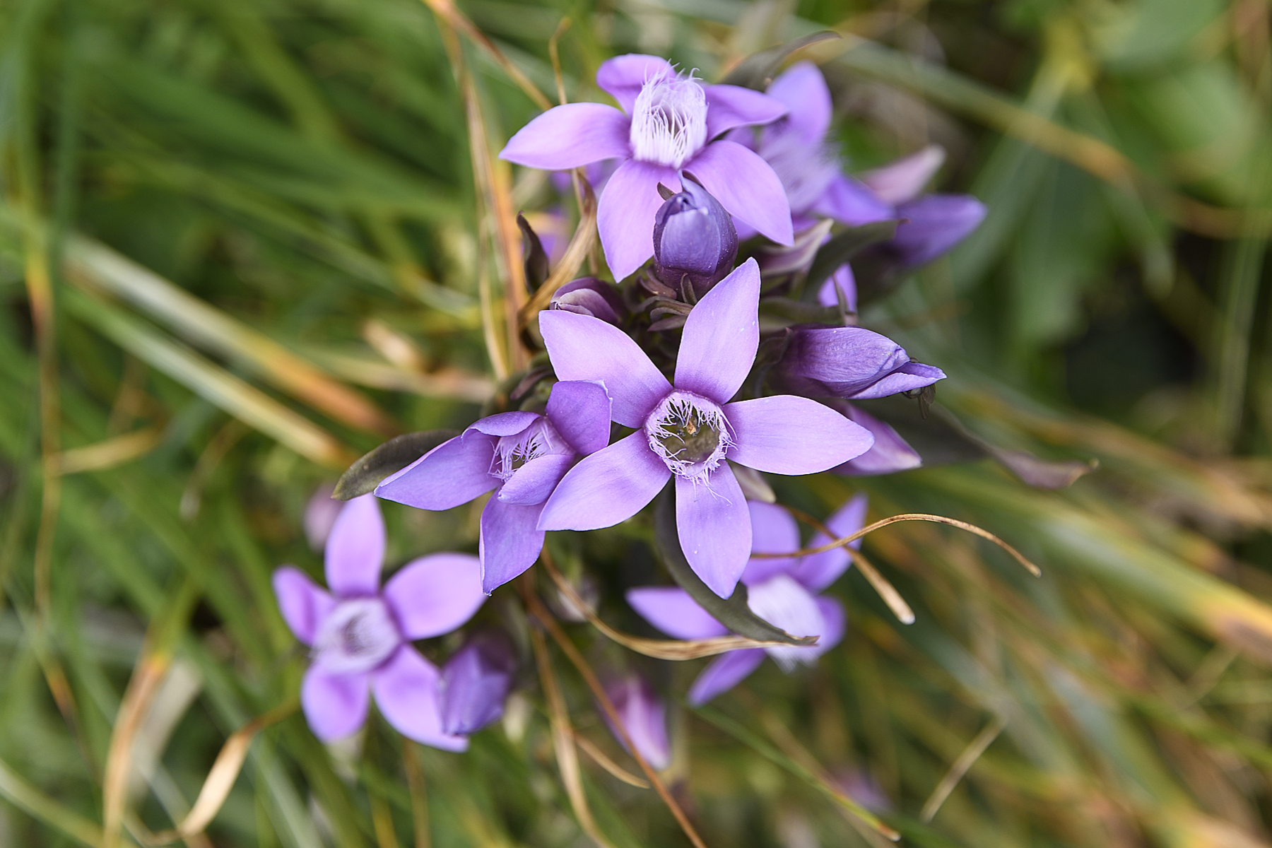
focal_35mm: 105
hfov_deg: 19.5
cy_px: 424
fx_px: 3710
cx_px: 636
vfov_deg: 13.0
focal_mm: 70
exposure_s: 1/100
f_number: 7.1
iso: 100
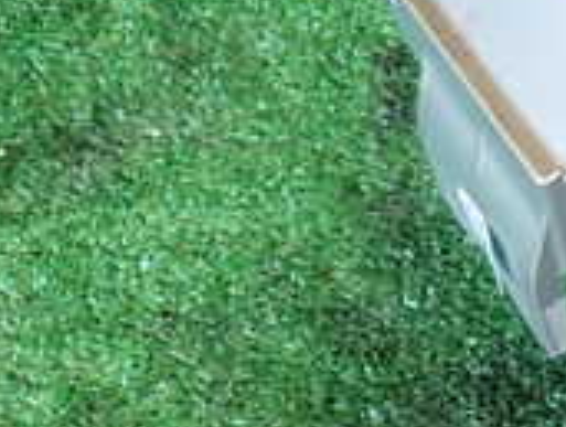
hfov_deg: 17.2
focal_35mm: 105
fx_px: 1720
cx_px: 798
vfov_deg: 13.2
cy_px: -258
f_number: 2.3
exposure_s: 1/60
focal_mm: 5.4
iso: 200
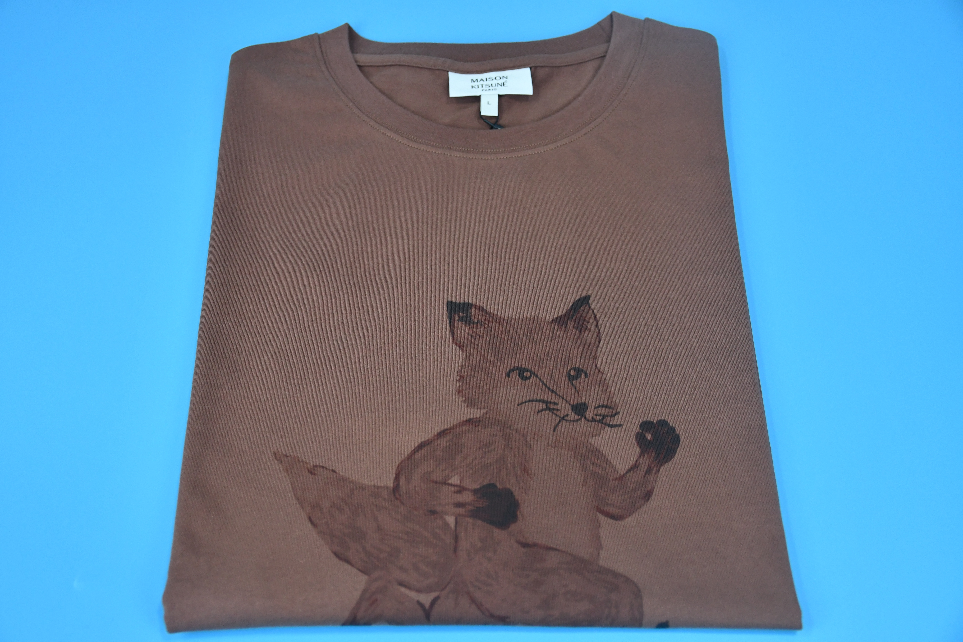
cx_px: 482
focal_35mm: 45
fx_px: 1204
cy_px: 321
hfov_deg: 43.6
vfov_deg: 29.9
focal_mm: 30
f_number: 4
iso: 800
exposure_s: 1/200
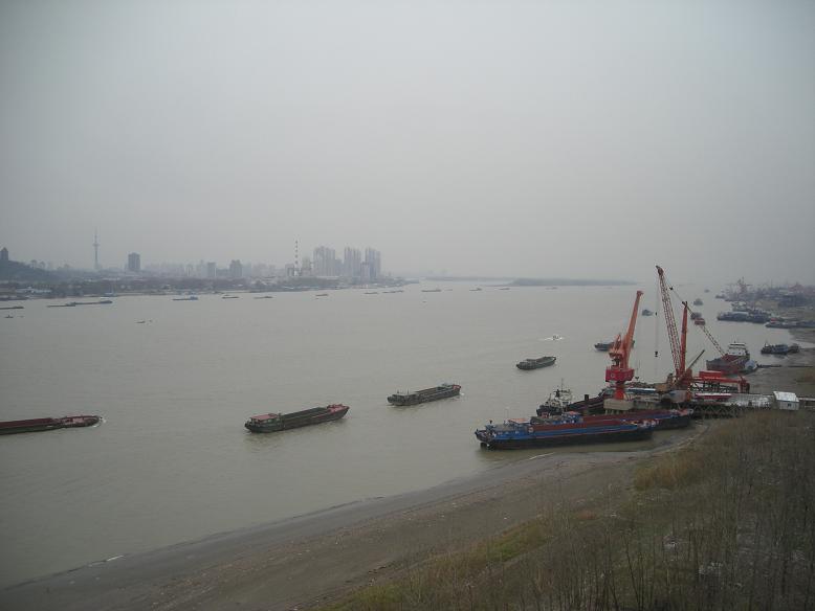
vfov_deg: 40.7
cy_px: 306
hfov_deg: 52.6
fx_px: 824
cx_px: 408
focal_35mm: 35
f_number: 2.8
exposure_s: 1/276
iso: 50
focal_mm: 5.7
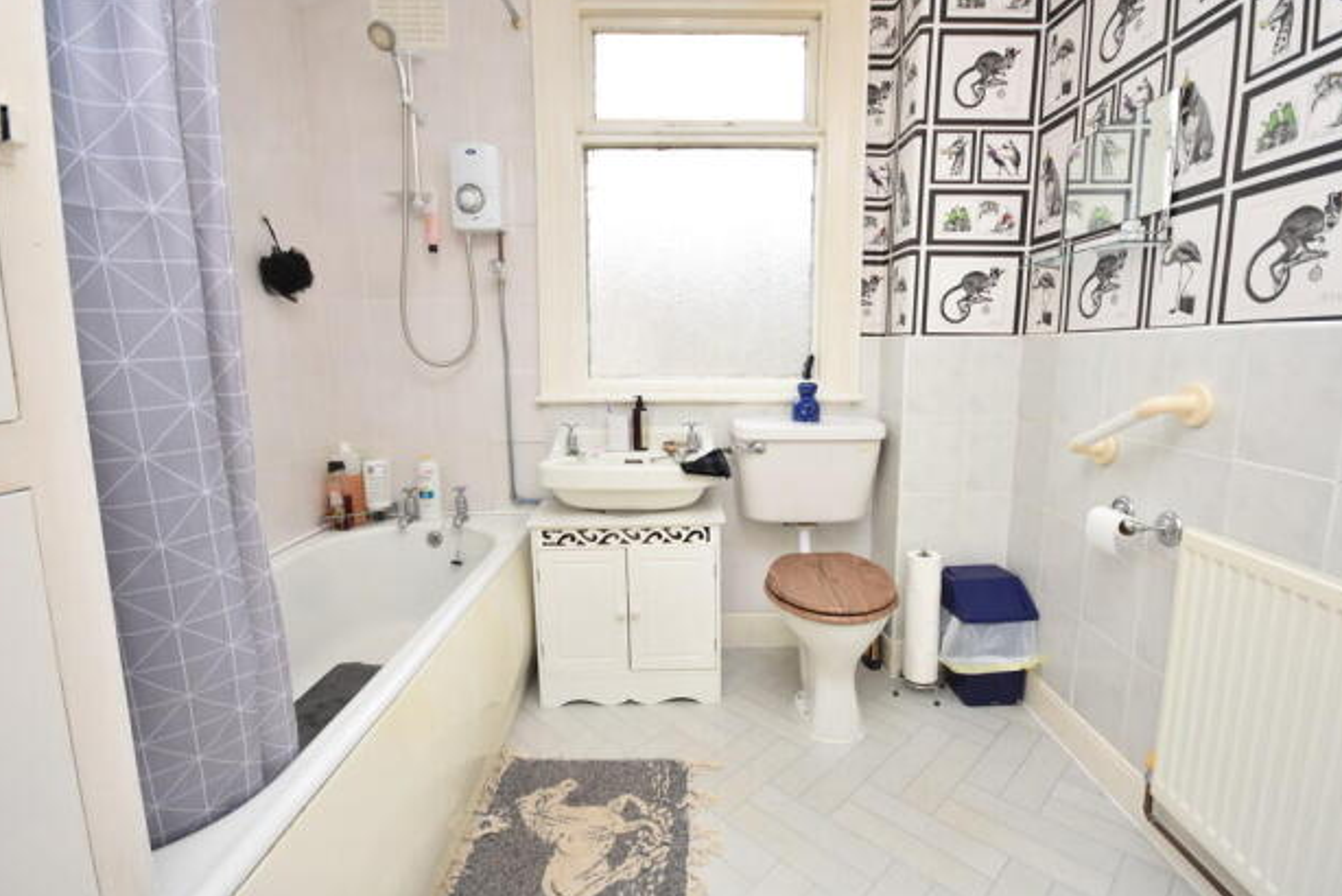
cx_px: 692
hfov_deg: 96.7
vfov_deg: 73.8
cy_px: 434
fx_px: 597
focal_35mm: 16
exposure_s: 1/60
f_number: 4
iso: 500
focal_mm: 10
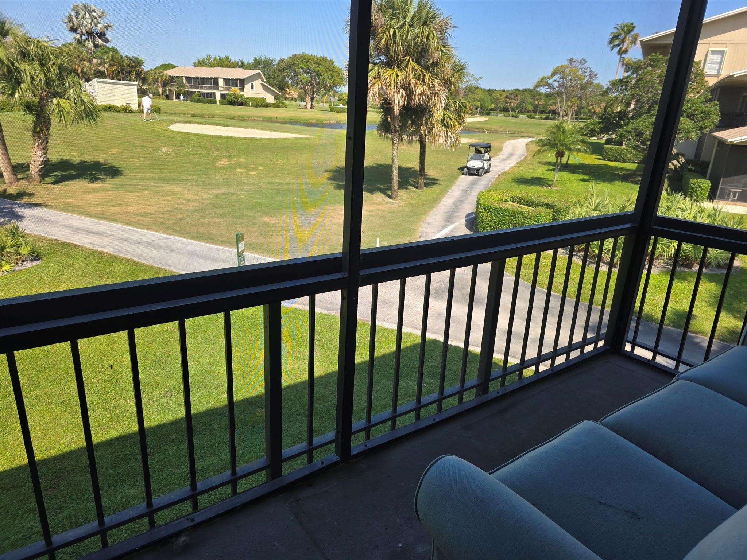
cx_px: 374
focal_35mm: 23
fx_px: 496
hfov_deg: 73.9
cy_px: 280
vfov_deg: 58.9
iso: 12
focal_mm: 6.3
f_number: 1.7
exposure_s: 1/258
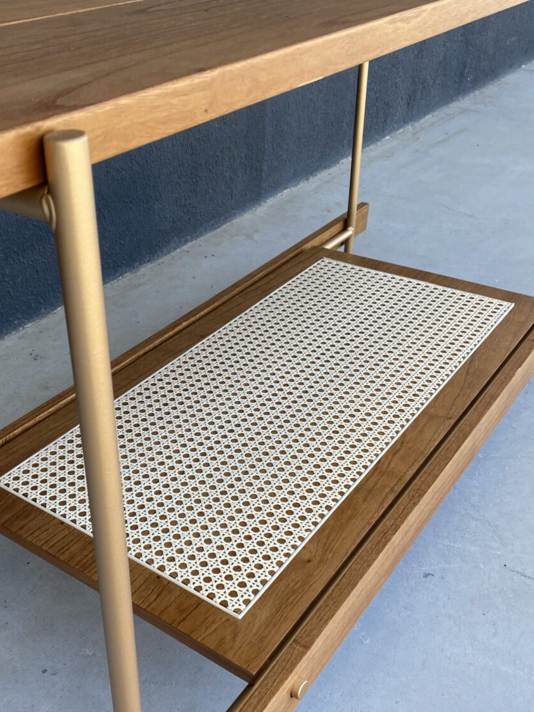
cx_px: 200
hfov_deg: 38.4
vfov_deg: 50.0
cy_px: 398
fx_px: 761
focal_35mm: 37
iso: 32
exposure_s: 1/288
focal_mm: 4.25
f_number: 1.8
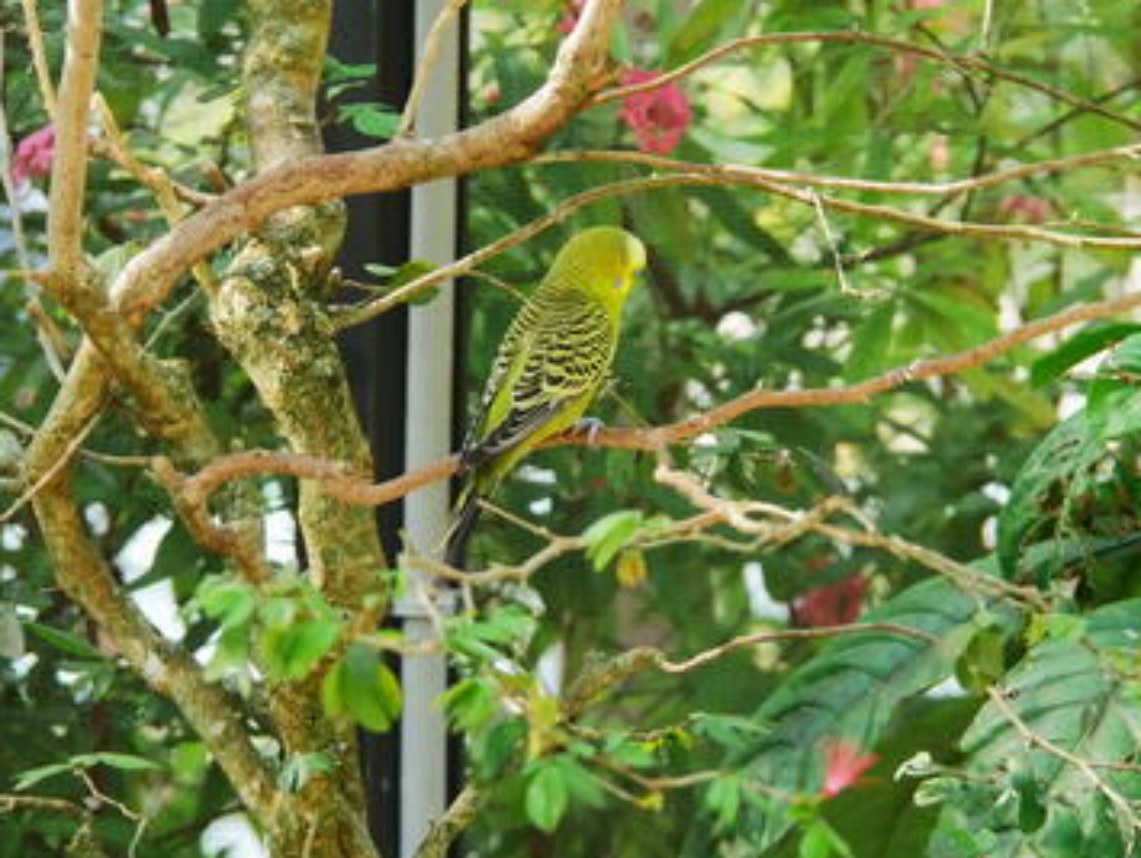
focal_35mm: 304
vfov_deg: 4.9
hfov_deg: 6.5
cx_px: 585
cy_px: 318
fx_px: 10031
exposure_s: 1/250
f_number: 5.6
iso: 1000
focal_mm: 120
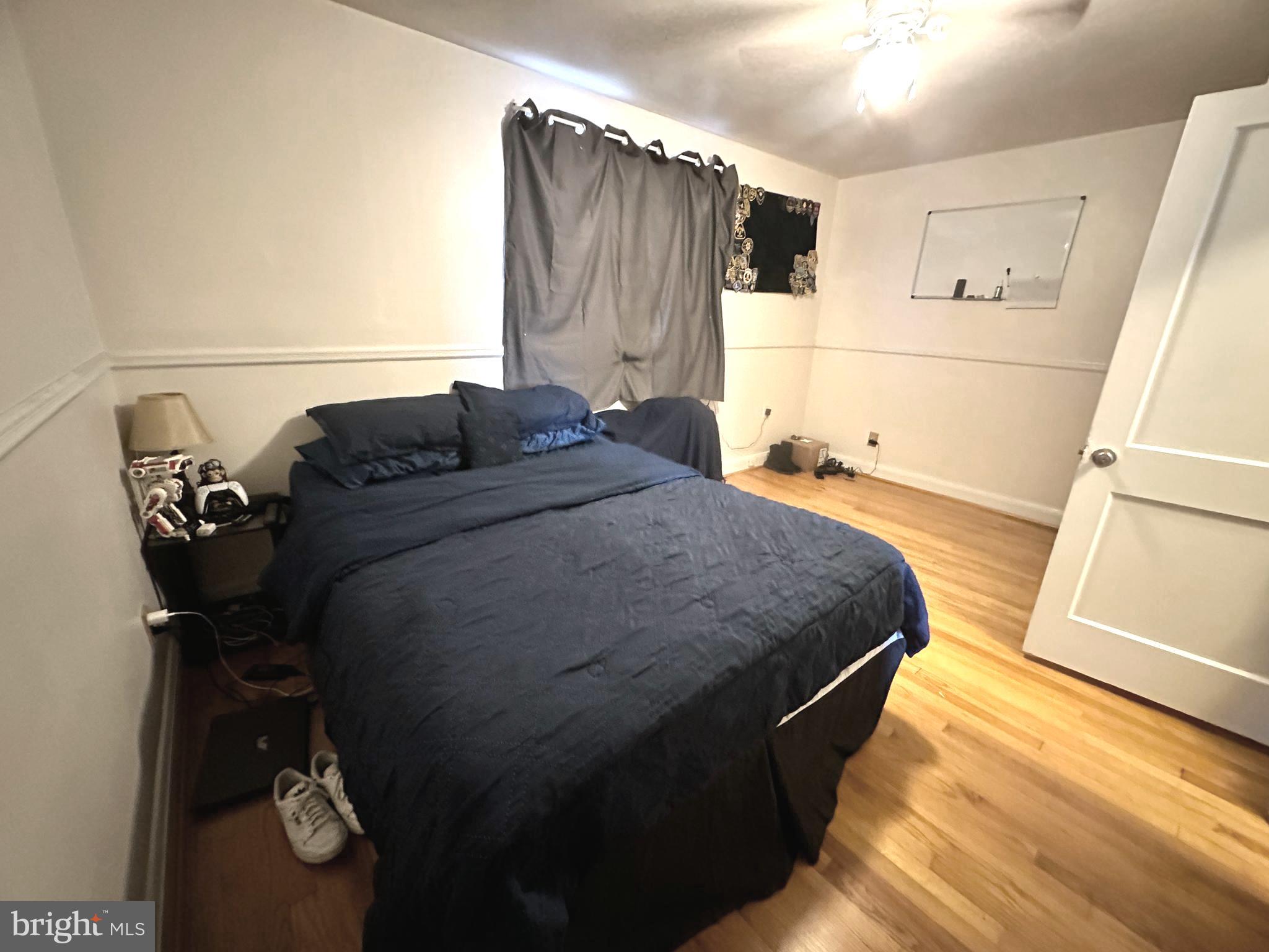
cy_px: 476
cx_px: 634
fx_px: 513
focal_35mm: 14
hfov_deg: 102.1
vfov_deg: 85.7
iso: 1250
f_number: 2.2
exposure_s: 1/30
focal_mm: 2.22
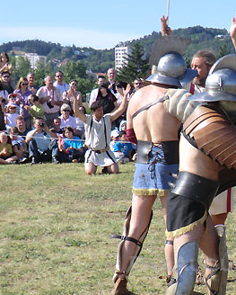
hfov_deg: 13.0
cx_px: 267
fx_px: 1011
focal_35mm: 116
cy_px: 181
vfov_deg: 16.5
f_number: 4.4
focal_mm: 11.6
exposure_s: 1/320
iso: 64
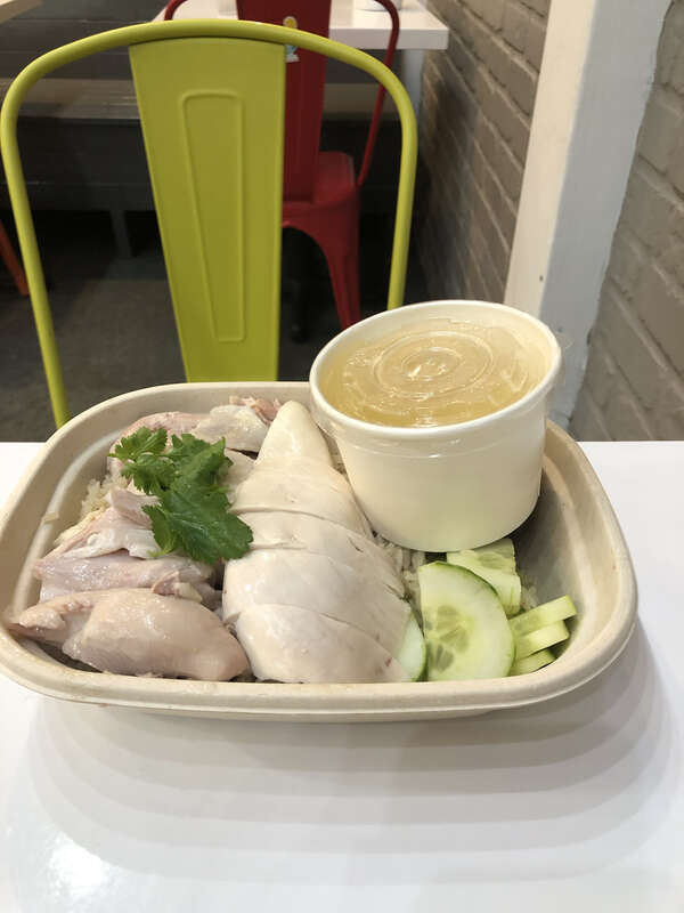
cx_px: 342
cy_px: 456
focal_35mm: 28
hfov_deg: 49.7
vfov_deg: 63.4
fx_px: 738
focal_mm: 4
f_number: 1.8
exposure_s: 1/15
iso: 64
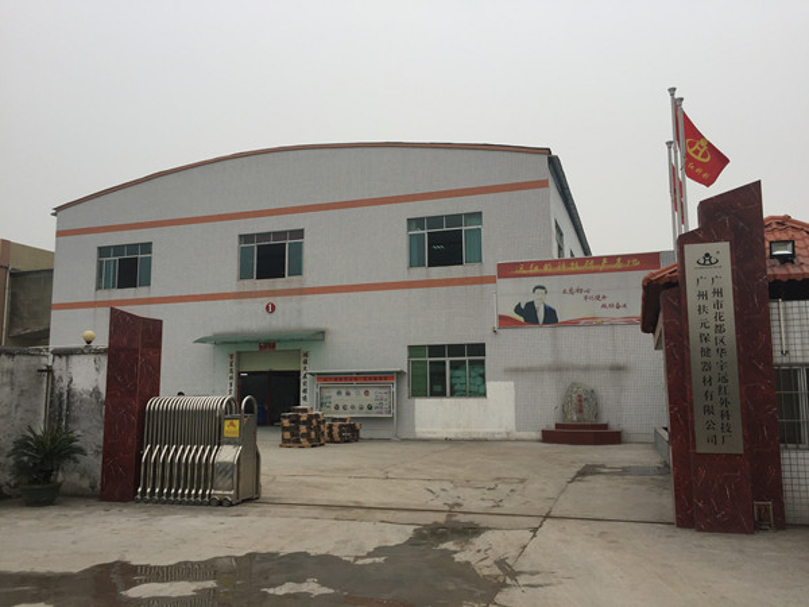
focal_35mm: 29
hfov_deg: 61.7
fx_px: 678
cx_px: 404
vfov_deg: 48.2
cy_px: 304
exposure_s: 1/494
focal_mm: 4.15
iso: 32
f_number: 2.2
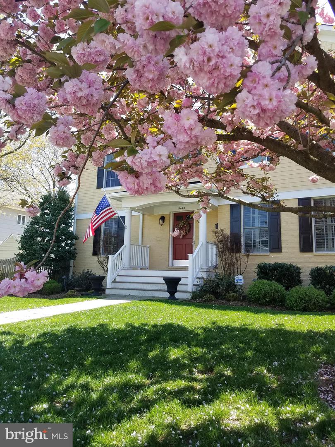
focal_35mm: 26
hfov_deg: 53.1
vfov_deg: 67.3
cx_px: 168
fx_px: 335
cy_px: 224
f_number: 1.7
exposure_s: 1/556
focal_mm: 4.2
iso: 50
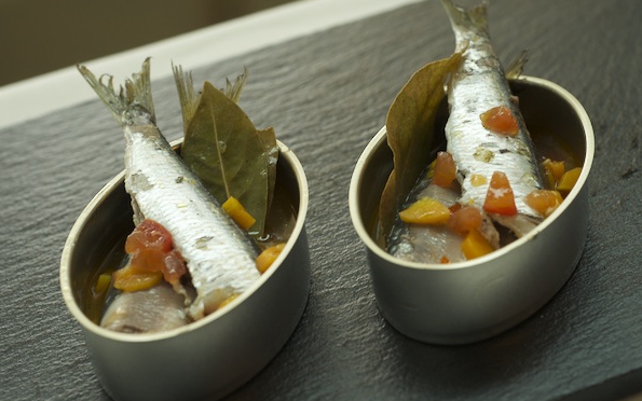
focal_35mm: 77
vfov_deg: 16.9
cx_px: 320
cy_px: 201
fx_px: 1347
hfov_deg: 26.8
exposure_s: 1/50
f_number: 5
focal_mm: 50
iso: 500
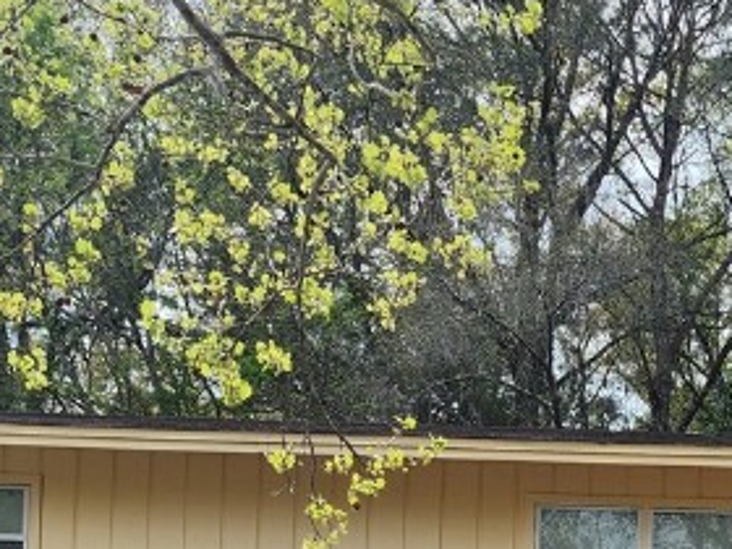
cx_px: 800
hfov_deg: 22.1
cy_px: 936
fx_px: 1776
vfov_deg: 15.5
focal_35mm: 84
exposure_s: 1/538
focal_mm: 6.4
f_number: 1.8
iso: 12
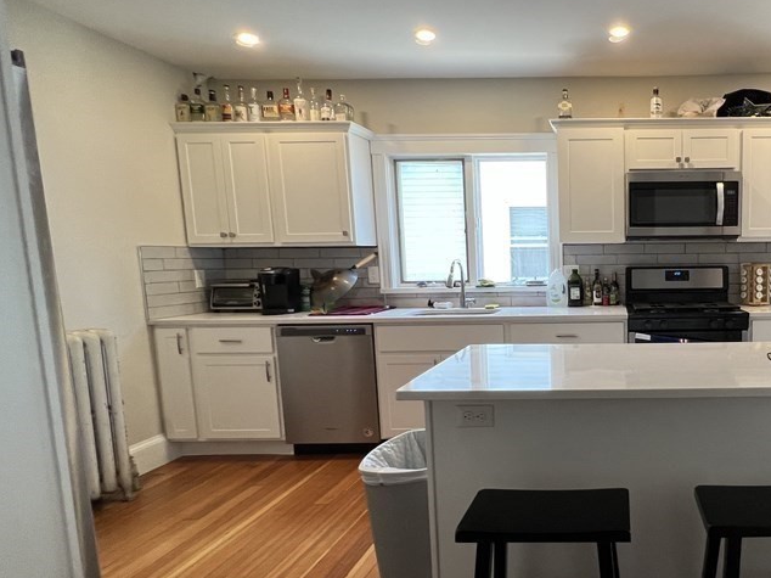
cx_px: 620
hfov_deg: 70.9
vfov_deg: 63.3
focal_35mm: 21
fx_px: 468
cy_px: 315
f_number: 1.8
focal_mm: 1.57
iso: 200
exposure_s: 1/120
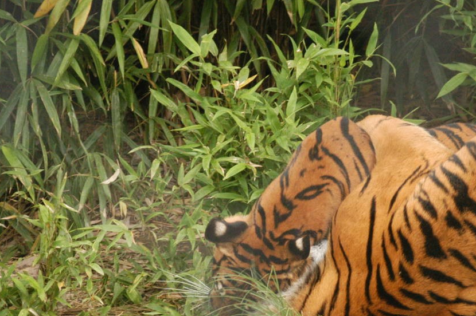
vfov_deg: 4.3
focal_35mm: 318
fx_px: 4201
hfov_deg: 6.5
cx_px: 378
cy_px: 251
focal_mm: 110
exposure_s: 1/400
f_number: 5
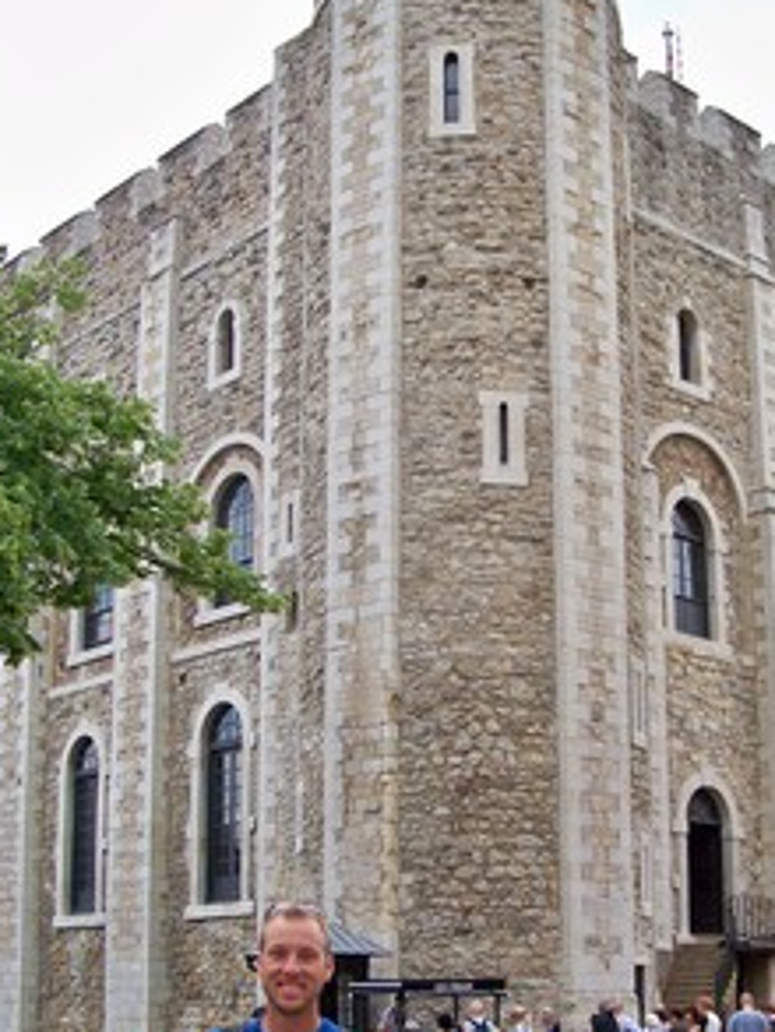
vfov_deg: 35.2
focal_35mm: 54
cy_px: 690
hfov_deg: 26.9
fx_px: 1611
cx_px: 525
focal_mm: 5.85
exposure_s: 1/500
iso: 100
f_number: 2.8
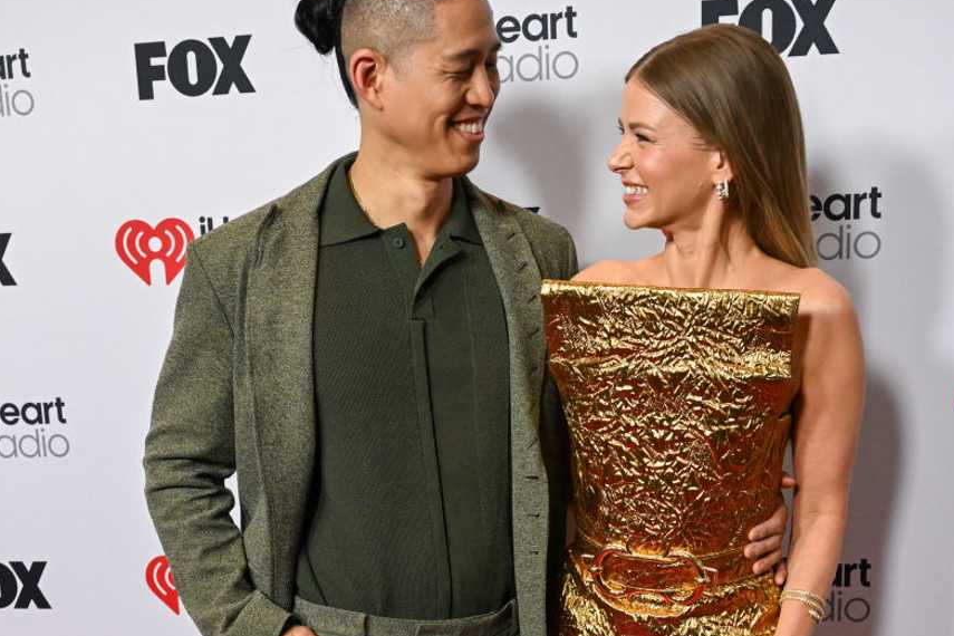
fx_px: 1007
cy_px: 293
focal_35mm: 38
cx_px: 514
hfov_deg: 50.6
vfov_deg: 35.0
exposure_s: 1/500
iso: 3200
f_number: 4.5
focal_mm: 29
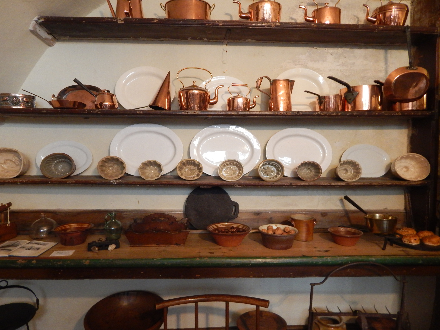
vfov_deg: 61.1
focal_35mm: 22
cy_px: 165
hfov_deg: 76.4
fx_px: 280
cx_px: 220
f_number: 3
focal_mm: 4
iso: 400
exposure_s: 1/15
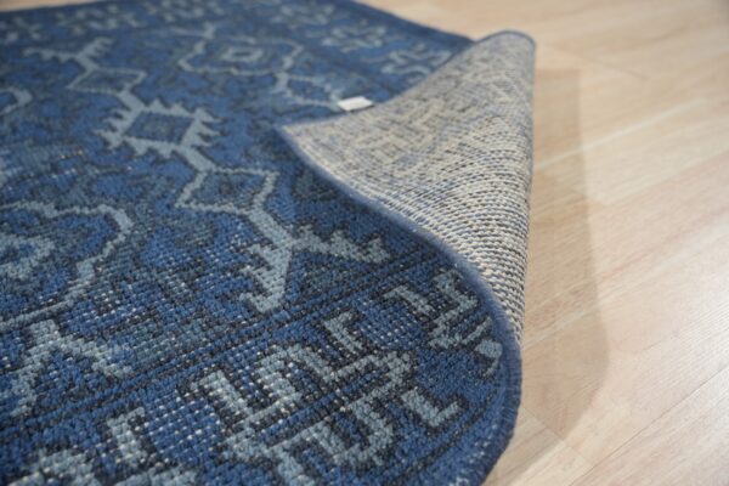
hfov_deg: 56.2
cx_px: 364
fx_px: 682
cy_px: 243
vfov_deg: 39.2
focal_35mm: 34
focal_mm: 33.7
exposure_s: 1/160
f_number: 4
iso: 500
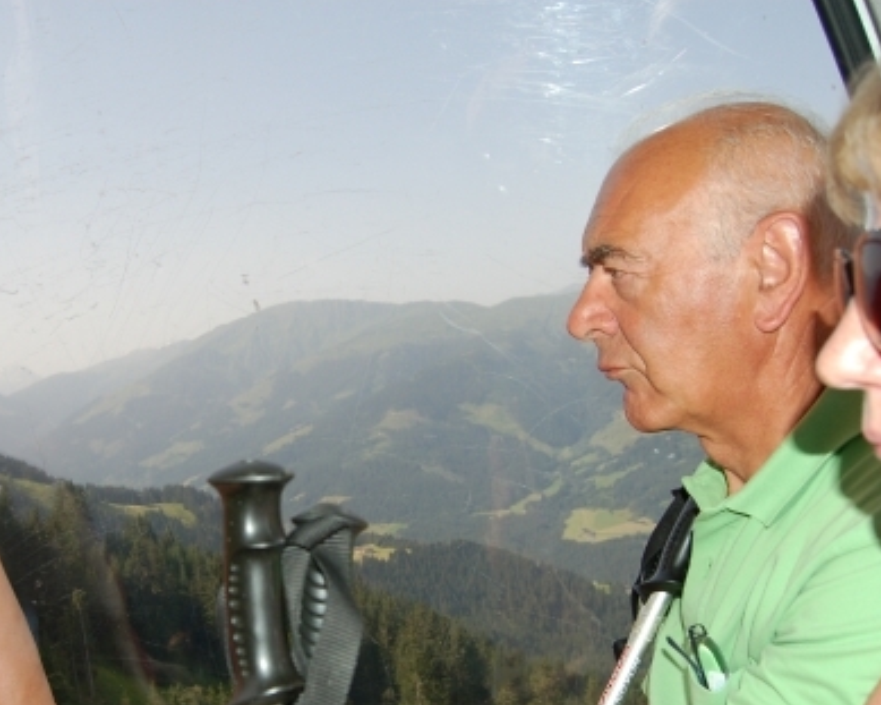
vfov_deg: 37.9
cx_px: 283
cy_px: 449
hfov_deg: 46.0
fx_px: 1017
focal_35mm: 39
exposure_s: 1/500
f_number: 5.6
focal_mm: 18
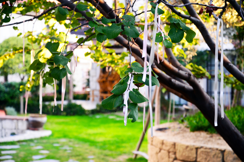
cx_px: 123
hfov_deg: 23.6
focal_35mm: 86
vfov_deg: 15.9
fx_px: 583
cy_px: 82
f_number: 5
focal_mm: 85
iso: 500
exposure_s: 1/100
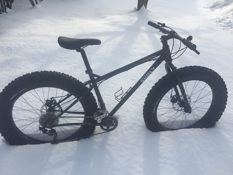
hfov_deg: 61.7
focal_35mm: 29
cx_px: 116
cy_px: 88
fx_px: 195
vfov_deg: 48.2
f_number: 2.2
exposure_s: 1/1163
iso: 32
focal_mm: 4.15
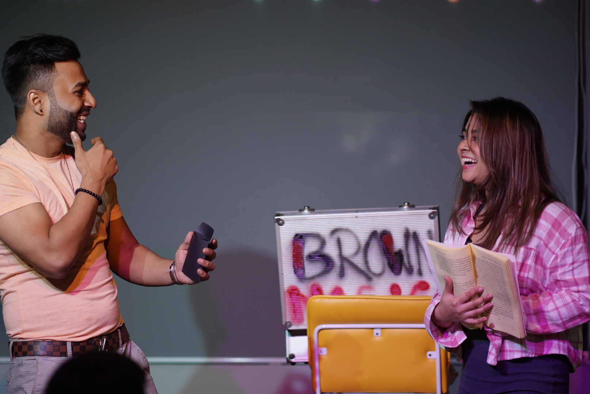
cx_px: 295
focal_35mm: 127
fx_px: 2083
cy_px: 197
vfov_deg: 10.8
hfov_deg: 16.1
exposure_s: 1/250
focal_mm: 85
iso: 200
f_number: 1.8
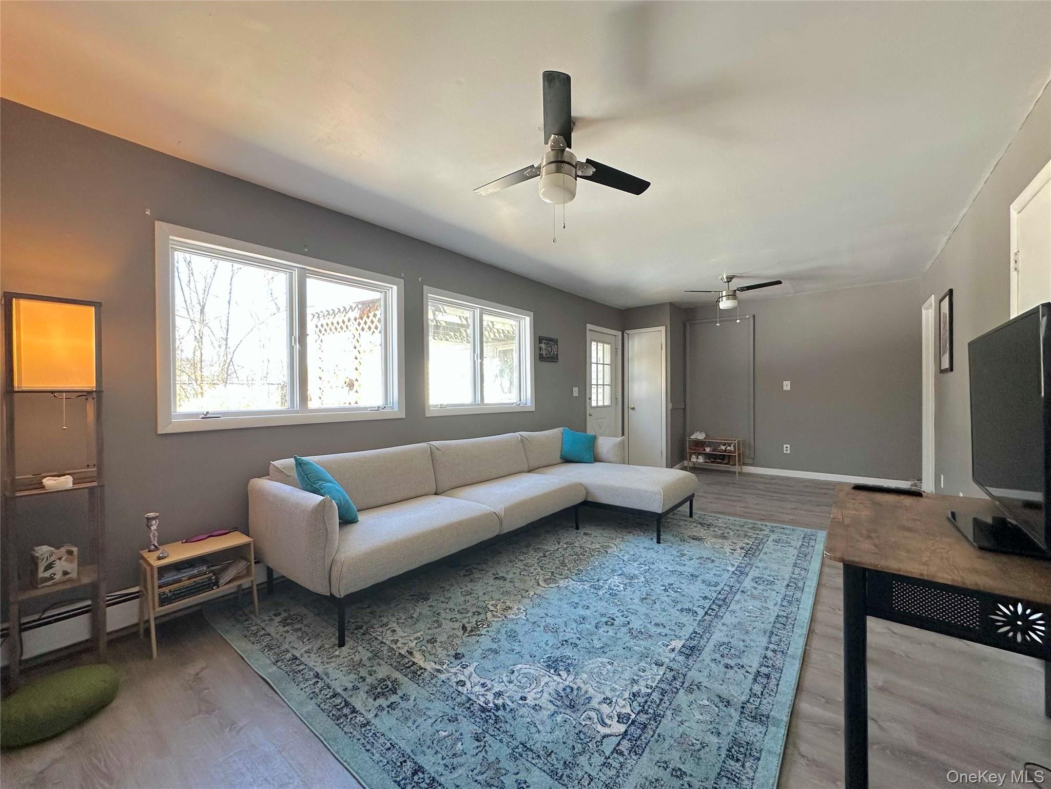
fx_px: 425
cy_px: 394
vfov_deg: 85.7
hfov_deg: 102.1
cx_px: 526
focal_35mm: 14
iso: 100
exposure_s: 1/99
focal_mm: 2.22
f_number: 2.2
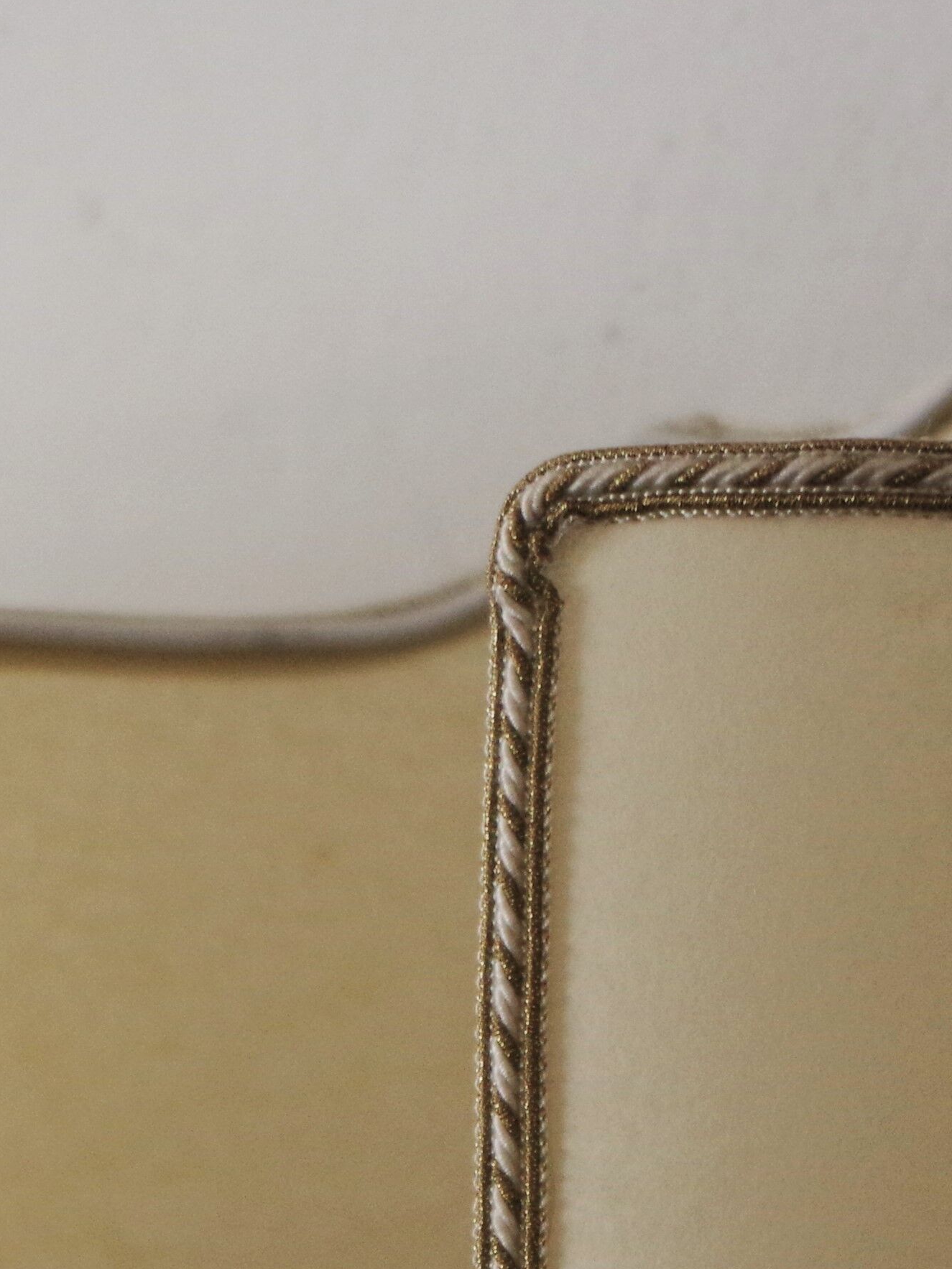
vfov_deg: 9.4
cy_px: 1225
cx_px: -146
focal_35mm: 209
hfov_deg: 7.1
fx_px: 7665
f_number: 4.5
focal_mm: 42.5
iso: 800
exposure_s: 1/160
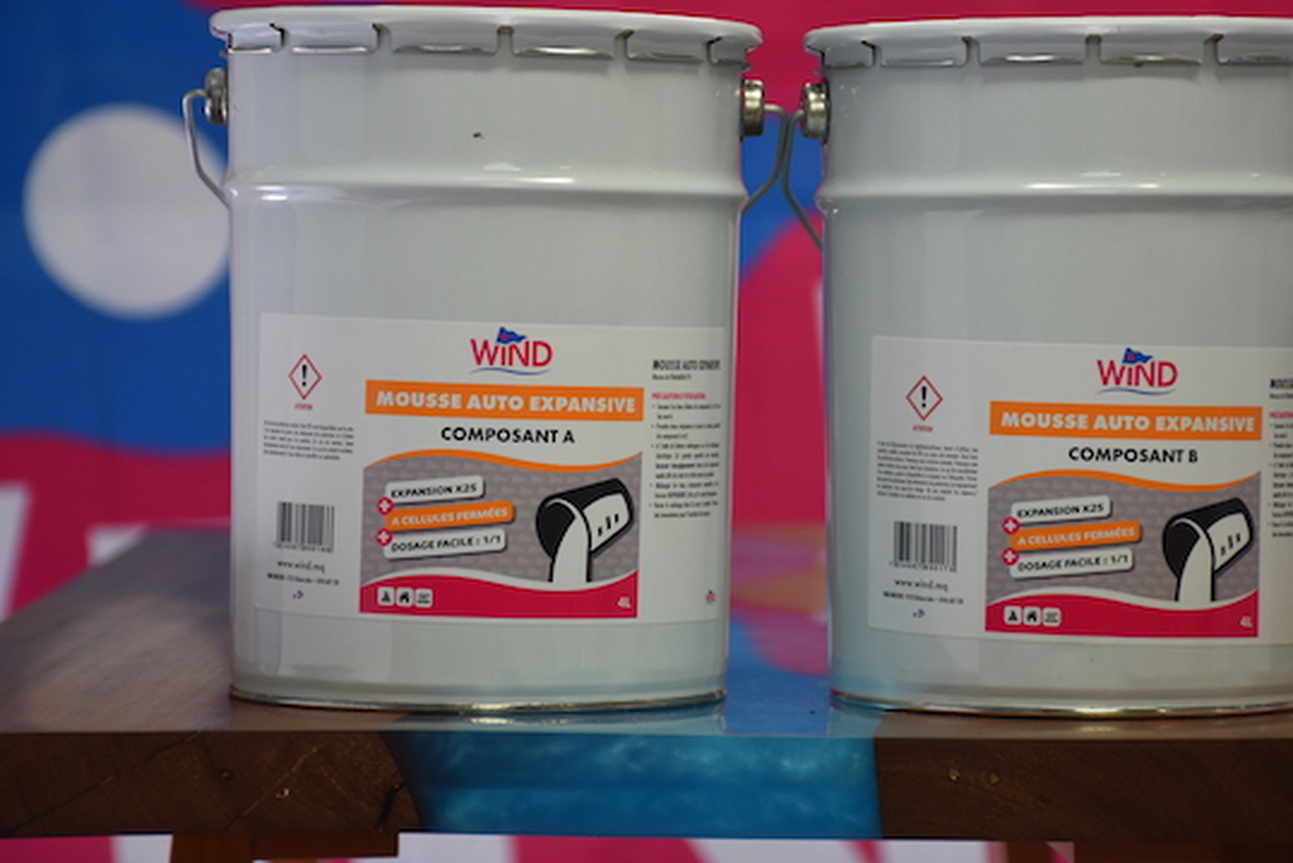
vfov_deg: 9.1
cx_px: 735
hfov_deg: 13.5
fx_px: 5446
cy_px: 376
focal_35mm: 152
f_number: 5.3
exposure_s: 1/60
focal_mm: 85
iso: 720
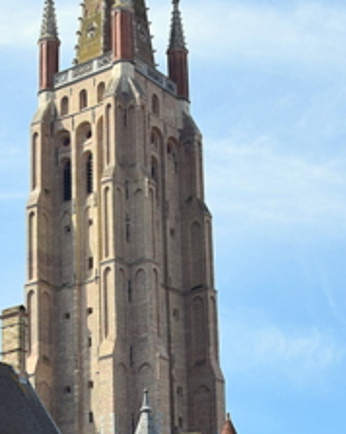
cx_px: 222
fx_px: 1166
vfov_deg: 19.9
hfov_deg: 16.8
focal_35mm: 91
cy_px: 508
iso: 125
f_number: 9
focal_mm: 18
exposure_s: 1/100
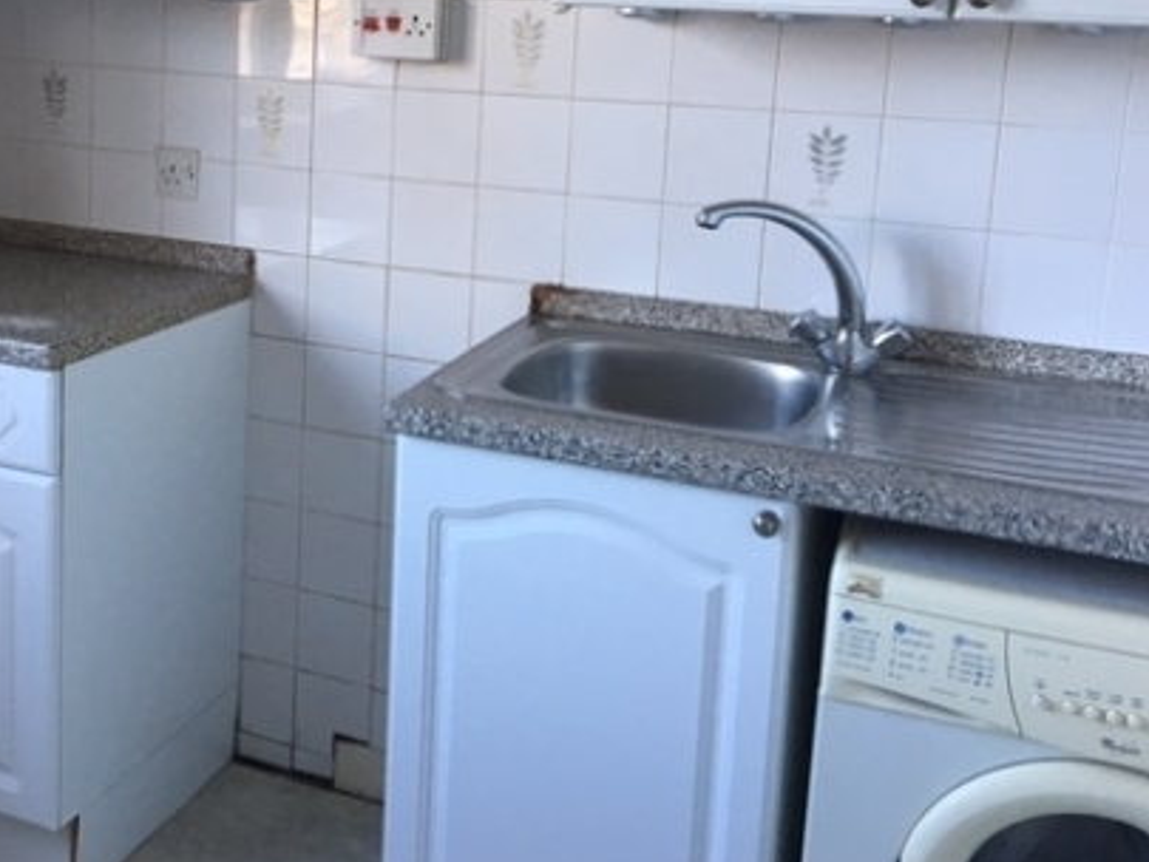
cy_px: 235
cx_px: 312
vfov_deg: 30.5
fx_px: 1561
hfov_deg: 39.5
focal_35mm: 47
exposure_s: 1/33
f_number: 2.2
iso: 40
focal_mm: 4.15
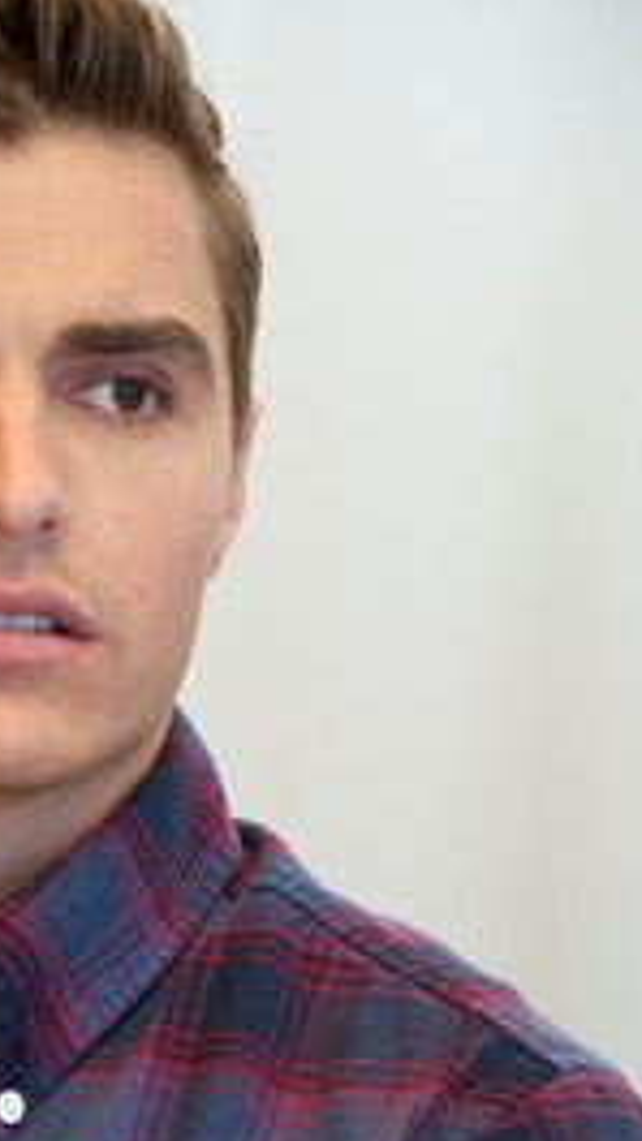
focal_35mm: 284
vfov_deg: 7.6
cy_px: 680
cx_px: 90
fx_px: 8598
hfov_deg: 4.3
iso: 500
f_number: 5.6
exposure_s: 1/80
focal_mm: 180
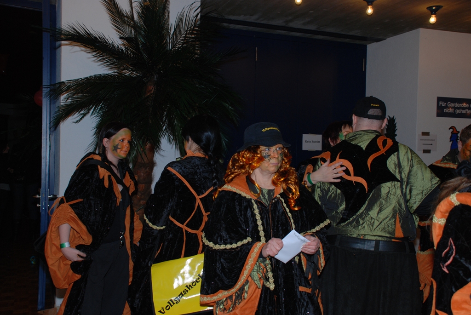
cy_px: 158
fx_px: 511
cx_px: 236
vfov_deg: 34.3
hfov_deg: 49.5
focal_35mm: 39
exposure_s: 1/60
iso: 200
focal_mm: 26
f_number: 4
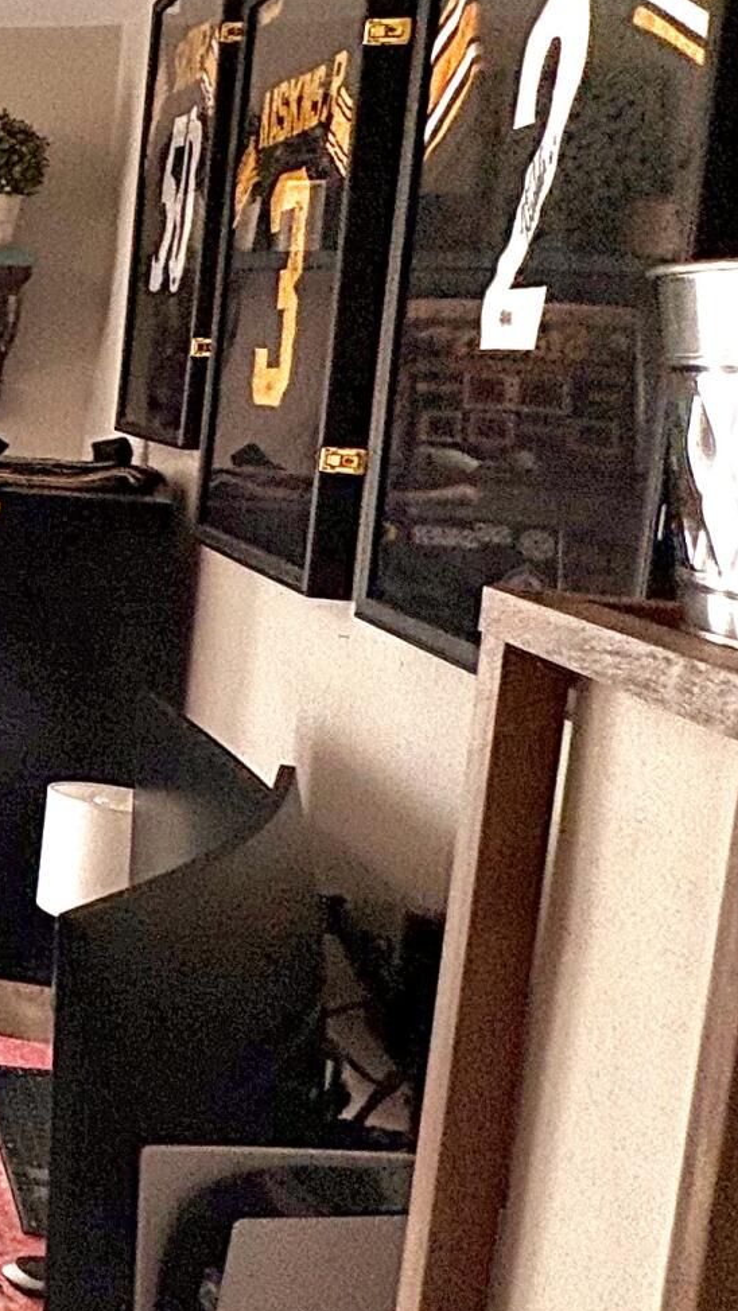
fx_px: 1635
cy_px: 474
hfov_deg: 17.0
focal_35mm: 47
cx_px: -817
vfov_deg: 43.3
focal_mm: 2.22
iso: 80
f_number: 2.2
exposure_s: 1/136
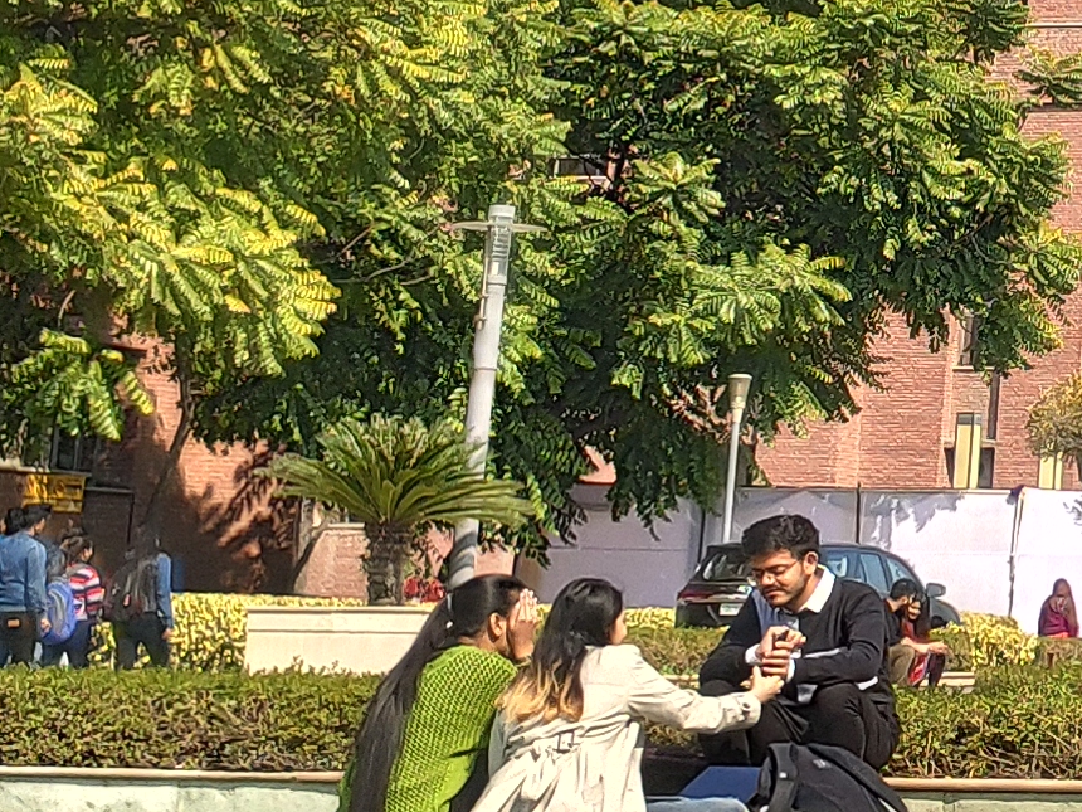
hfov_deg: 14.3
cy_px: -152
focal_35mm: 121
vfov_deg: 12.0
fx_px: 3782
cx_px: 1950
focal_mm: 4.77
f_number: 1.75
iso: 112
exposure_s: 1/1185
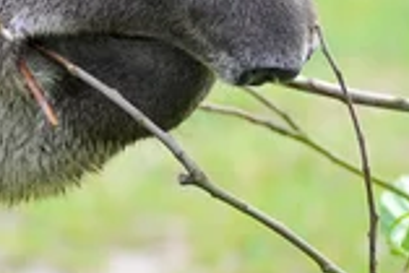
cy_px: -57
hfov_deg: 2.4
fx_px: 9612
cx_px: -249
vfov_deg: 1.6
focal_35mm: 845
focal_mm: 125
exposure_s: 1/800
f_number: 3.2
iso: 400
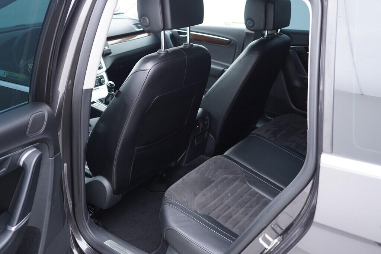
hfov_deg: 53.1
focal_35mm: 36
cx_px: 190
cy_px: 127
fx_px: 381
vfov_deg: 36.9
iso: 400
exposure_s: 1/40
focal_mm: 24
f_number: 2.8
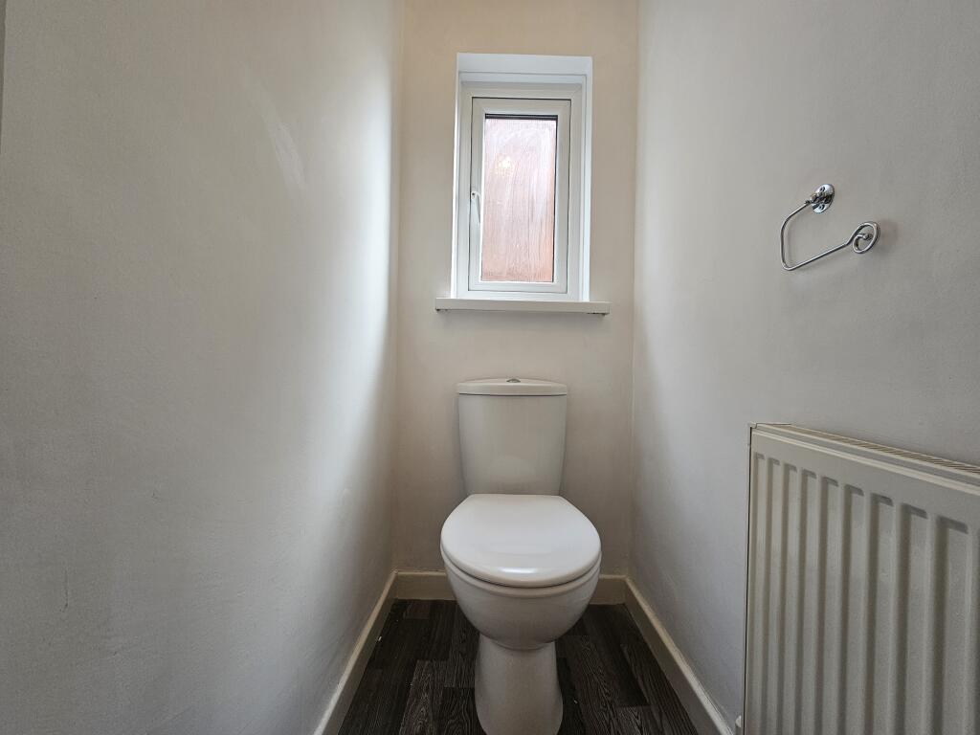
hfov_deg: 106.2
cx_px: 490
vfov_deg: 89.9
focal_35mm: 13
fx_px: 368
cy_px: 368
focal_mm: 2.2
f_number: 2.2
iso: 80
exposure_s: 1/50
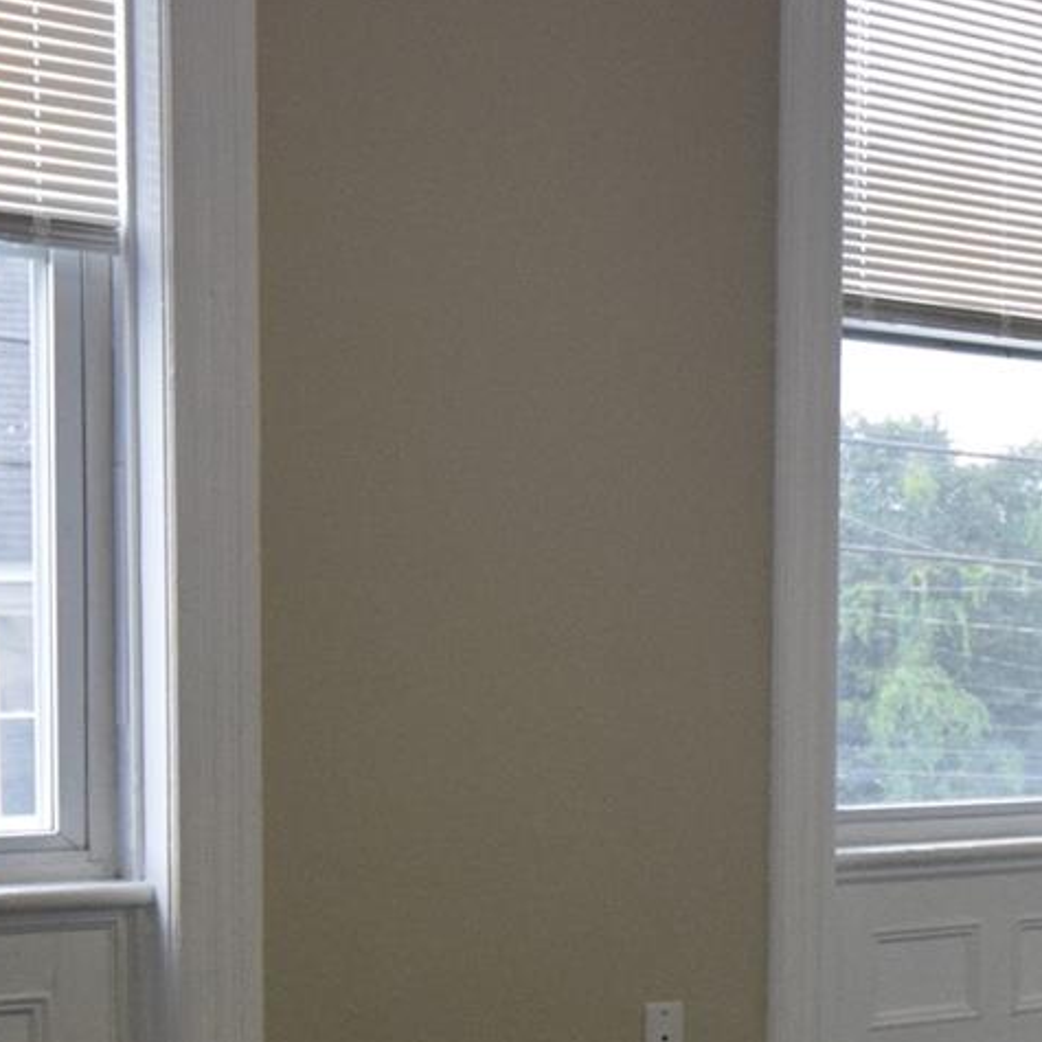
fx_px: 2248
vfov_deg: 25.8
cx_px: 1060
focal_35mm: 66
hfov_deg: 24.8
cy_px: 782
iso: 1400
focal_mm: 12
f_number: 4.5
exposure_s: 1/400
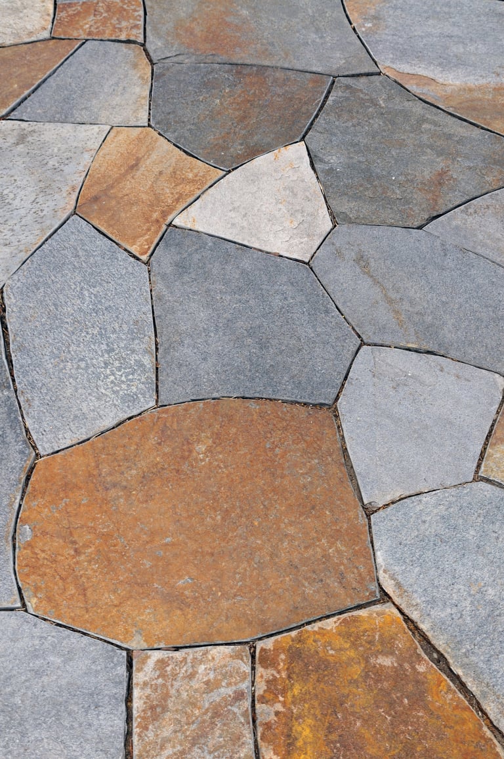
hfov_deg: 31.8
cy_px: 380
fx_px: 884
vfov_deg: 46.4
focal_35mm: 42
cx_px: 252
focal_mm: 28
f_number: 8
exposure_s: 1/25
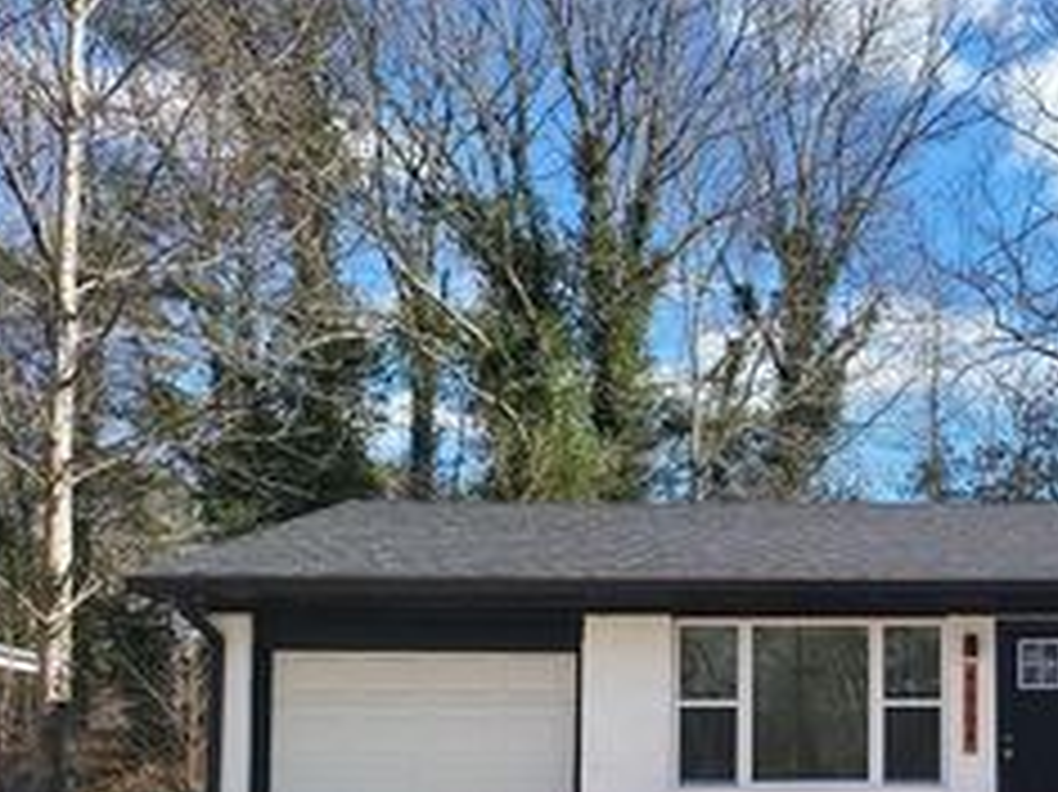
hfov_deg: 35.0
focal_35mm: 51
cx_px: 986
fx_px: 1558
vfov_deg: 27.6
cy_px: 695
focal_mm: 5
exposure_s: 1/1610
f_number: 1.8
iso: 40
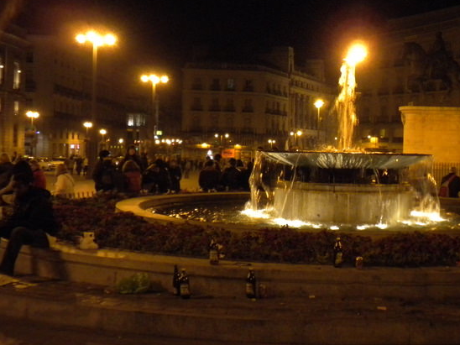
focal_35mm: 54
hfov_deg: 35.1
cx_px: 321
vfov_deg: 27.0
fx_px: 718
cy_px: 139
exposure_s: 1/32.2
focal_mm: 6.6
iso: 400
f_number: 3.5
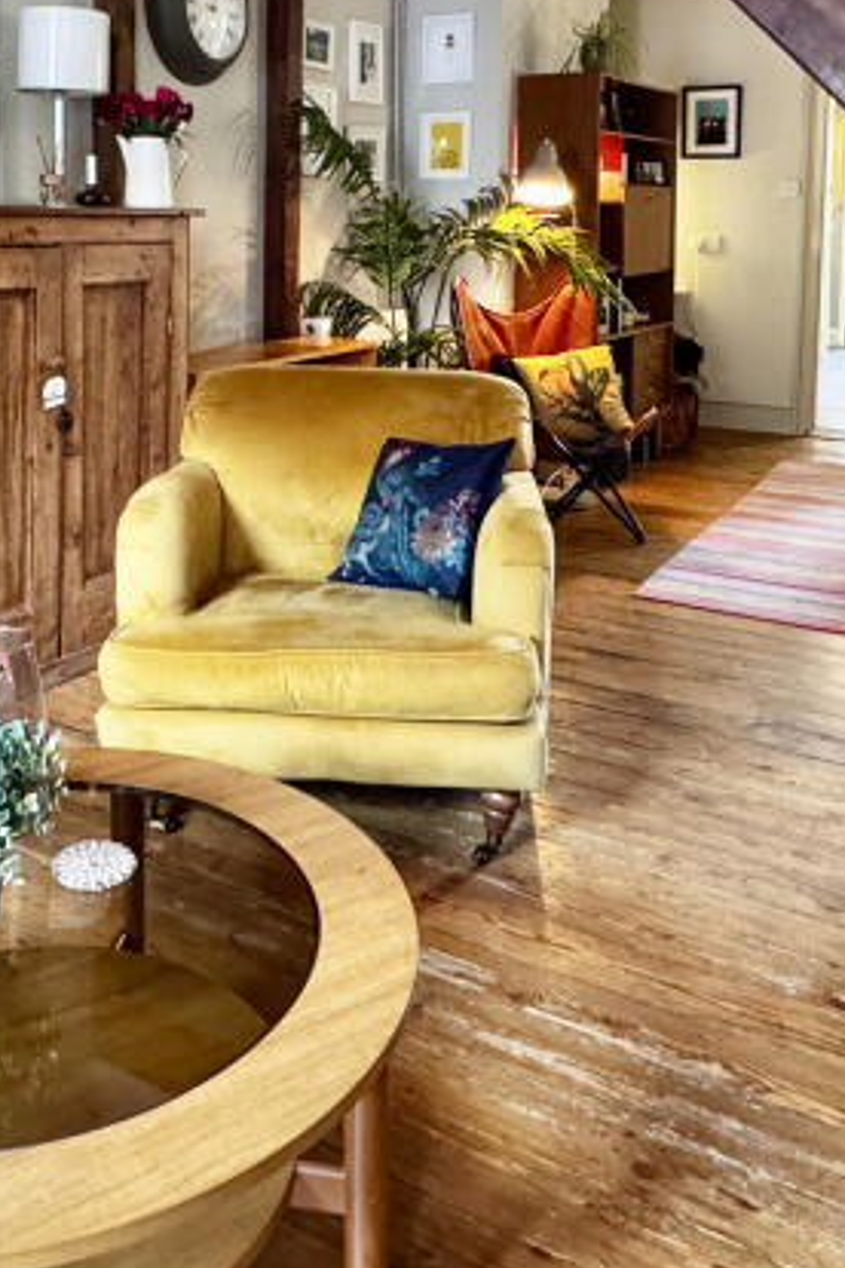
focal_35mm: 36
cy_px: 297
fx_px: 1267
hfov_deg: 36.6
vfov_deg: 50.6
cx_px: 306
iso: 1250
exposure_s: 1/50
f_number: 2.2
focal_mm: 2.22
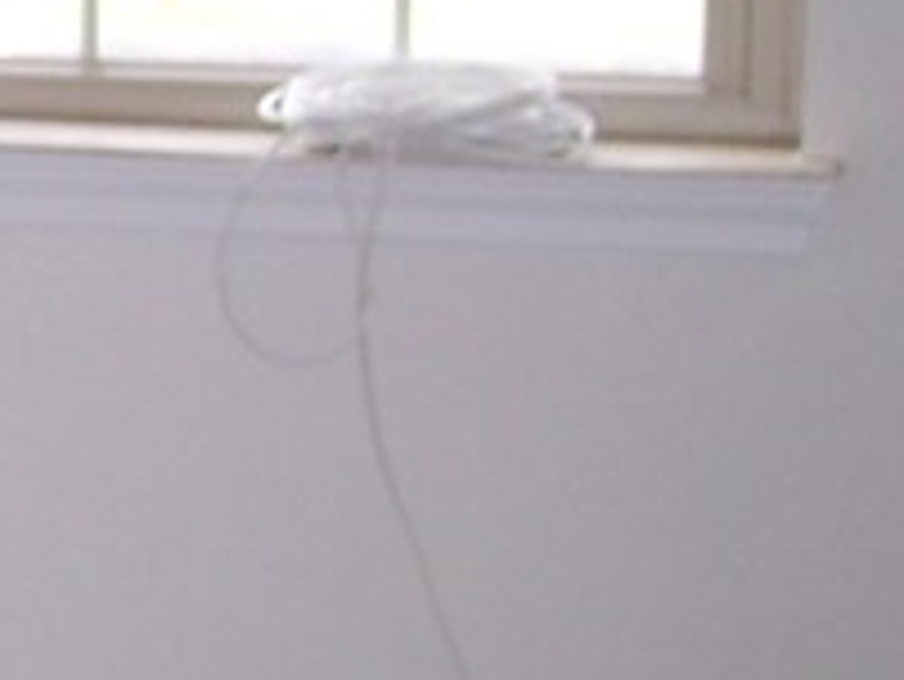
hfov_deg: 8.9
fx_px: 5200
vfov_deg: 7.5
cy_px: 225
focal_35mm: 199
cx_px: -1322
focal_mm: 8
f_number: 2.8
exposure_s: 1/60
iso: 100
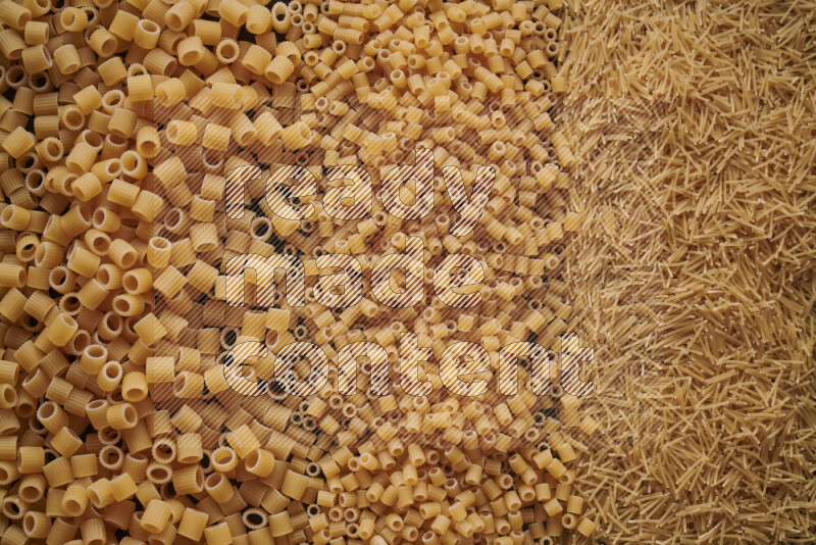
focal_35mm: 50
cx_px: 408
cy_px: 272
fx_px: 1134
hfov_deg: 39.6
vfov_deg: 27.0
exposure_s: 1/100
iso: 160
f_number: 8
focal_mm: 50
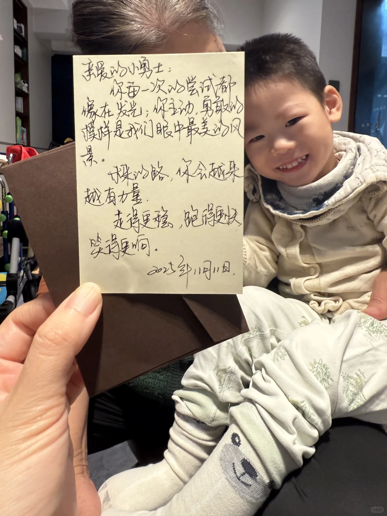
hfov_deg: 56.8
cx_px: 194
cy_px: 258
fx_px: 358
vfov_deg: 71.6
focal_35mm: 24
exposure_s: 1/100
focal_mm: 2.22
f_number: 2.2
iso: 250
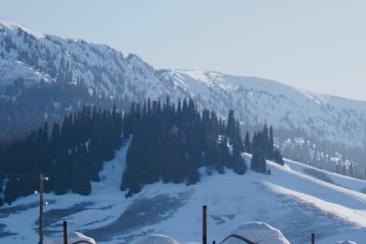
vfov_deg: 9.3
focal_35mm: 147
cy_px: 222
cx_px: 239
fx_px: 1494
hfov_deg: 13.9
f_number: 1.8
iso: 100
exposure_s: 1/4000
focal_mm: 50
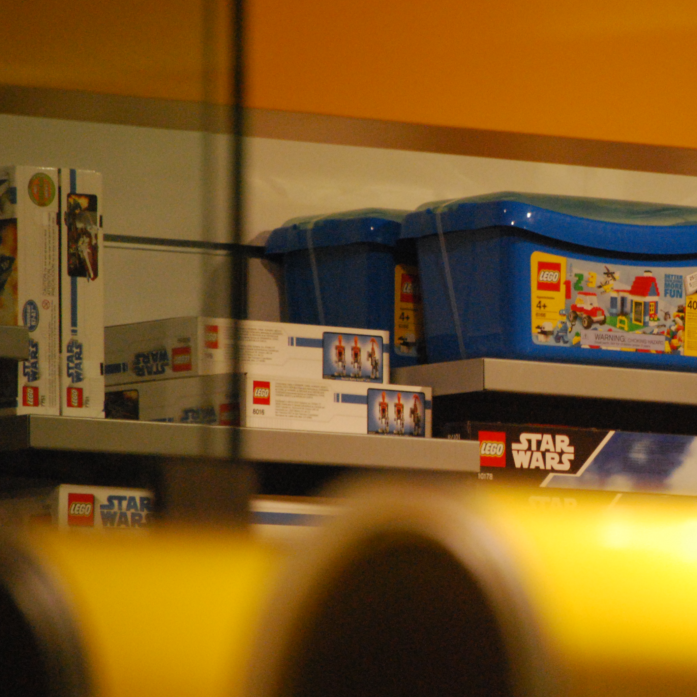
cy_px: 304
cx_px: 599
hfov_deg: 3.7
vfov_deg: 3.7
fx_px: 10889
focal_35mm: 478
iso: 1600
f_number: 5.6
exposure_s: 1/400
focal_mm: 200
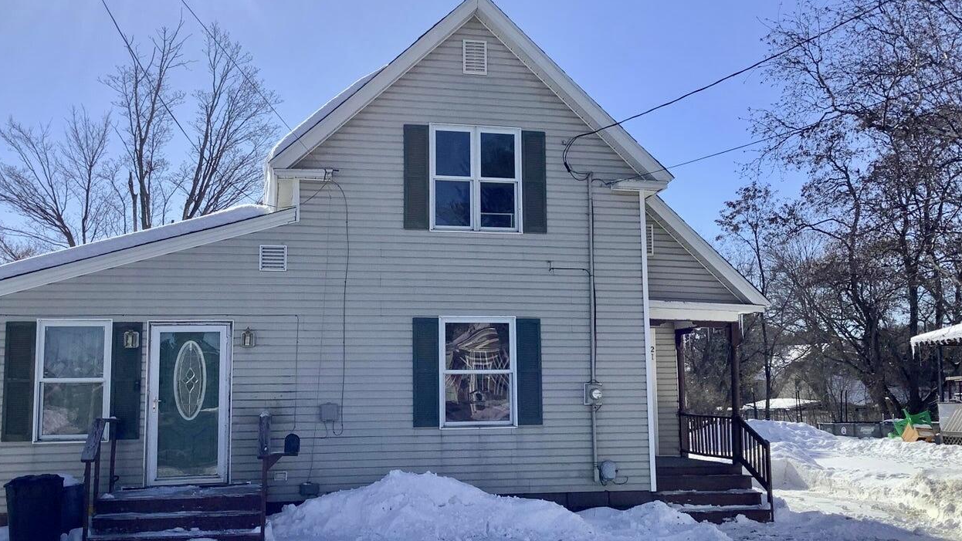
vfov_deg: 32.0
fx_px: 944
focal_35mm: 37
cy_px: 282
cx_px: 482
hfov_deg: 54.0
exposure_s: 1/2331
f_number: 2.4
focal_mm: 3.3
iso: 25
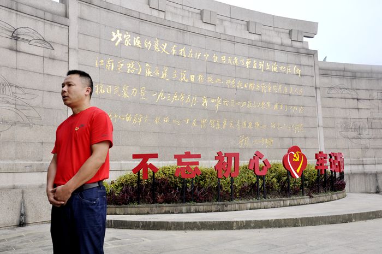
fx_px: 350
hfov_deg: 57.3
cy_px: 127
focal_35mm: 33
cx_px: 191
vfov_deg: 39.9
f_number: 8
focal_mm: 22
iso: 200
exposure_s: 1/250
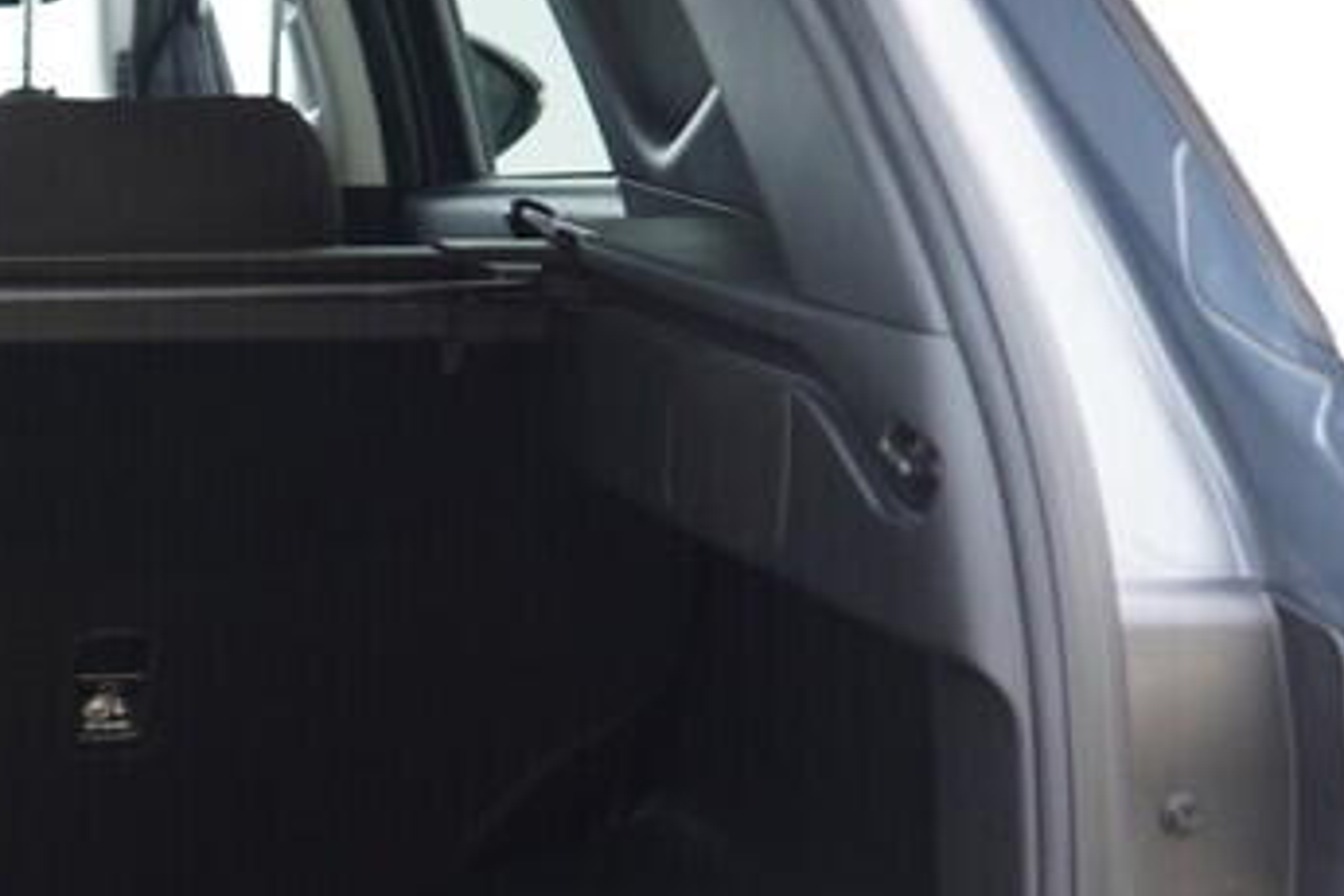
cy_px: 801
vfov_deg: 12.7
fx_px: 3994
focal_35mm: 107
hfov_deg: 17.5
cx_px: -549
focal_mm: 24
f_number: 2.8
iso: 400
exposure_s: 1/40
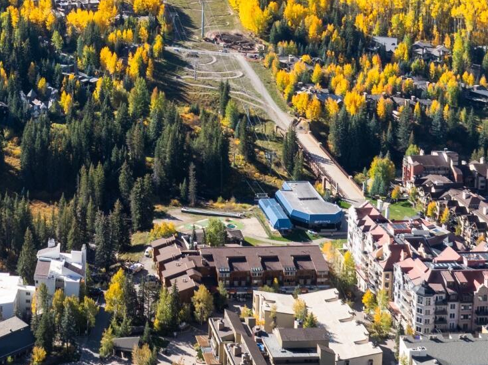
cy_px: -100
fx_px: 888
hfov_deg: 29.3
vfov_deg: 21.2
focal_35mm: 63
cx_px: 32
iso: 100
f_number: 5.6
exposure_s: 1/800
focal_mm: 12.29
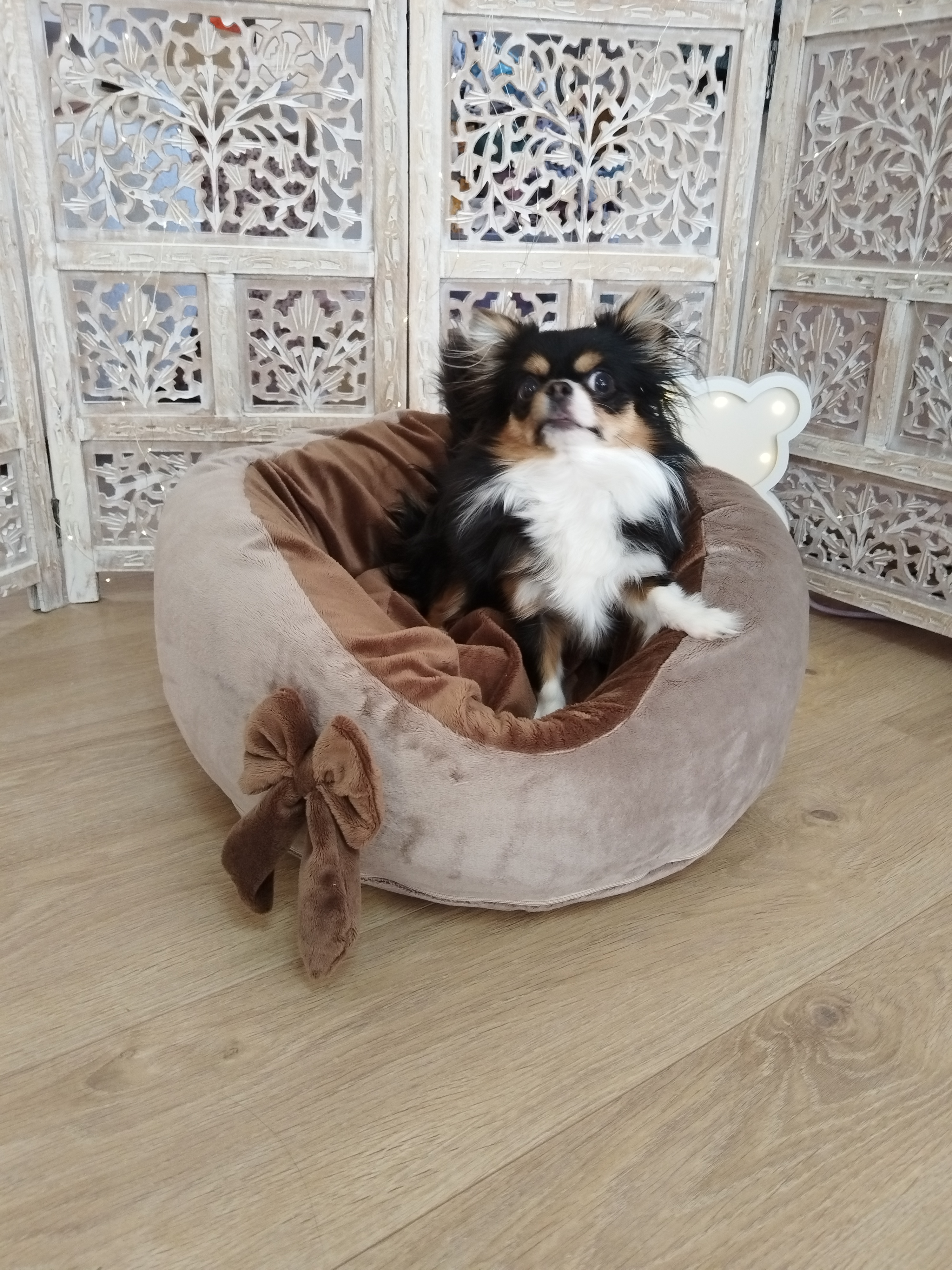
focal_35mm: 26
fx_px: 953
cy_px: 635
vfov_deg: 67.3
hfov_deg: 53.1
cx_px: 476
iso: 640
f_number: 1.9
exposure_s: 1/50
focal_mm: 4.95
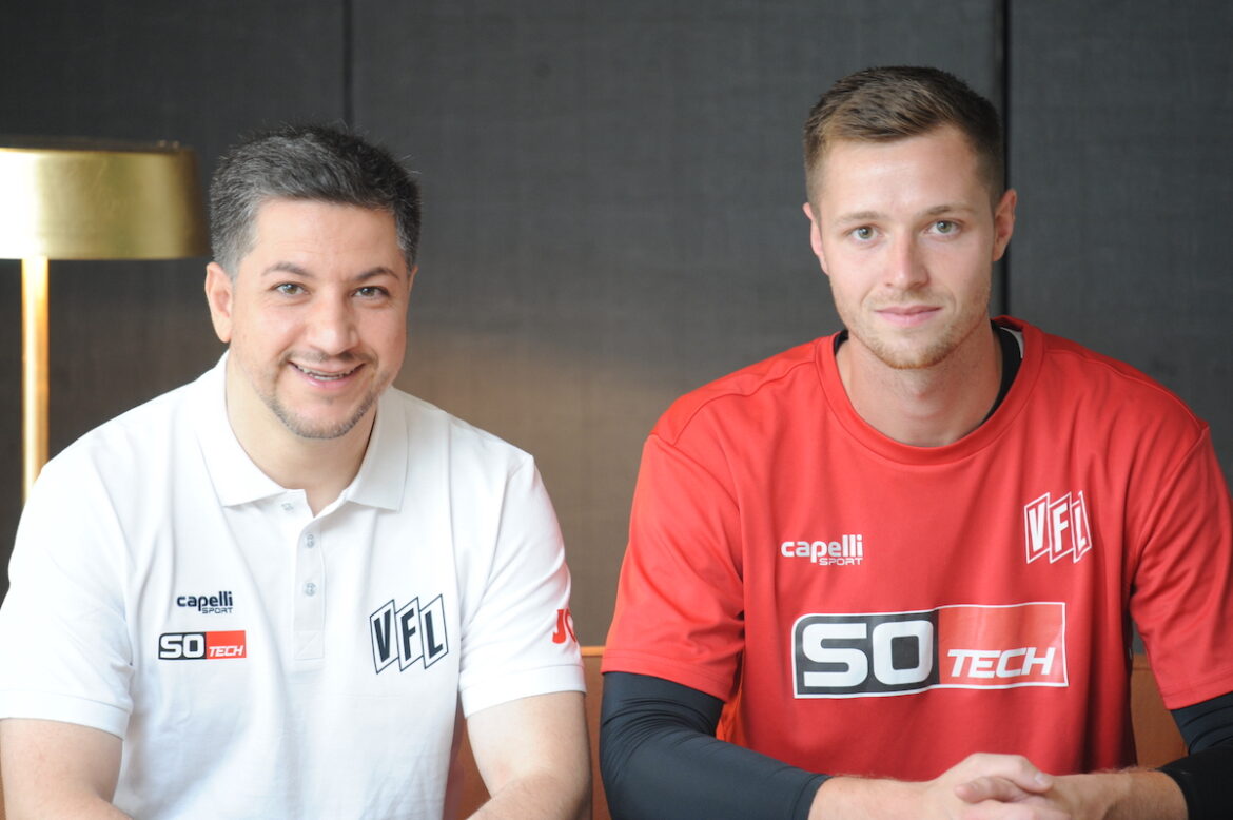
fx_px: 10266
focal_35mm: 300
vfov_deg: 4.6
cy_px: 410
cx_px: 616
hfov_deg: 6.9
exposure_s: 1/20
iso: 800
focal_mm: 300
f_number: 4
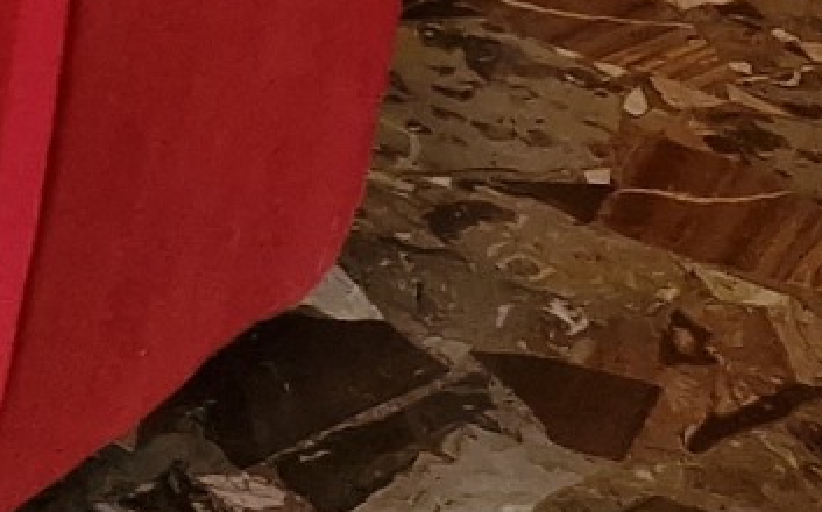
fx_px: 3962
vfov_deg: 6.2
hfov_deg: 9.9
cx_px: -1381
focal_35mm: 177
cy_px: -1487
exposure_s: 1/50
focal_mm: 6.4
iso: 640
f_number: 1.8
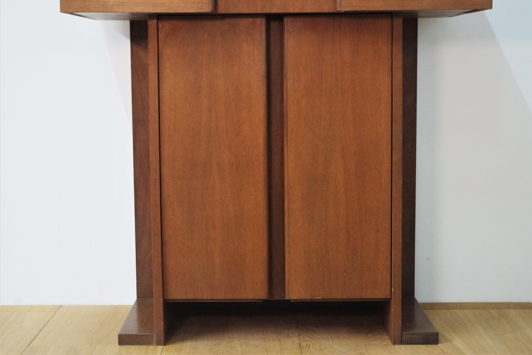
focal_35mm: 57
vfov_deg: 23.8
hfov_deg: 35.1
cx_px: 266
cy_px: 178
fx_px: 842
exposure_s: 1/80
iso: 3200
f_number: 4.5
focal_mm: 37.5
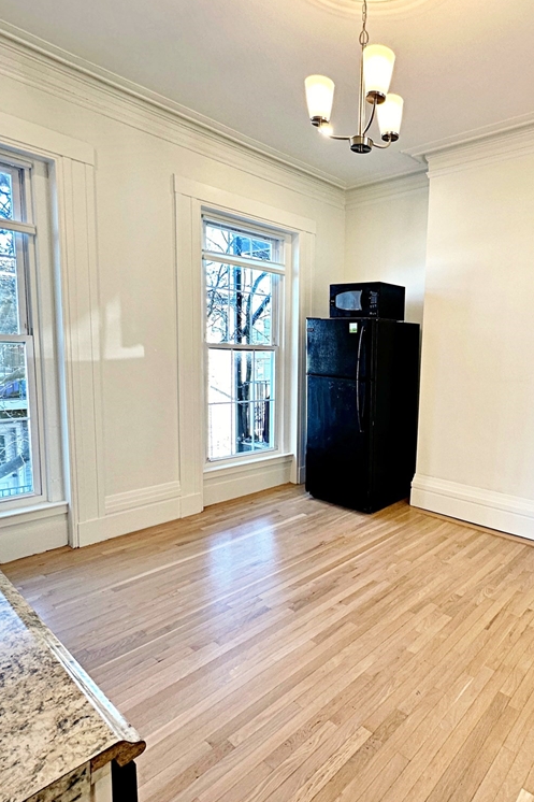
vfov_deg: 84.0
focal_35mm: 20
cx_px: 389
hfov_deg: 59.2
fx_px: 445
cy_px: 407
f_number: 2.2
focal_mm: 2.22
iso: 125
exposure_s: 1/120
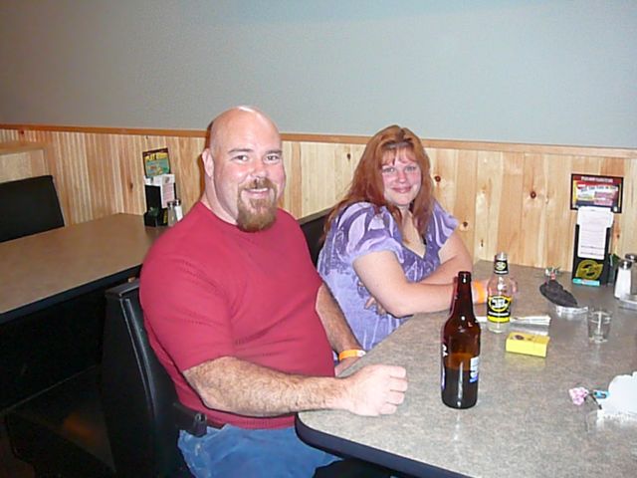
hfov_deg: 52.6
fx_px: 644
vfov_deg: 40.7
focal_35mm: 35
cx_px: 318
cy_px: 239
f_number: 2.8
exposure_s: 1/8
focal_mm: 5.2
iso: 800
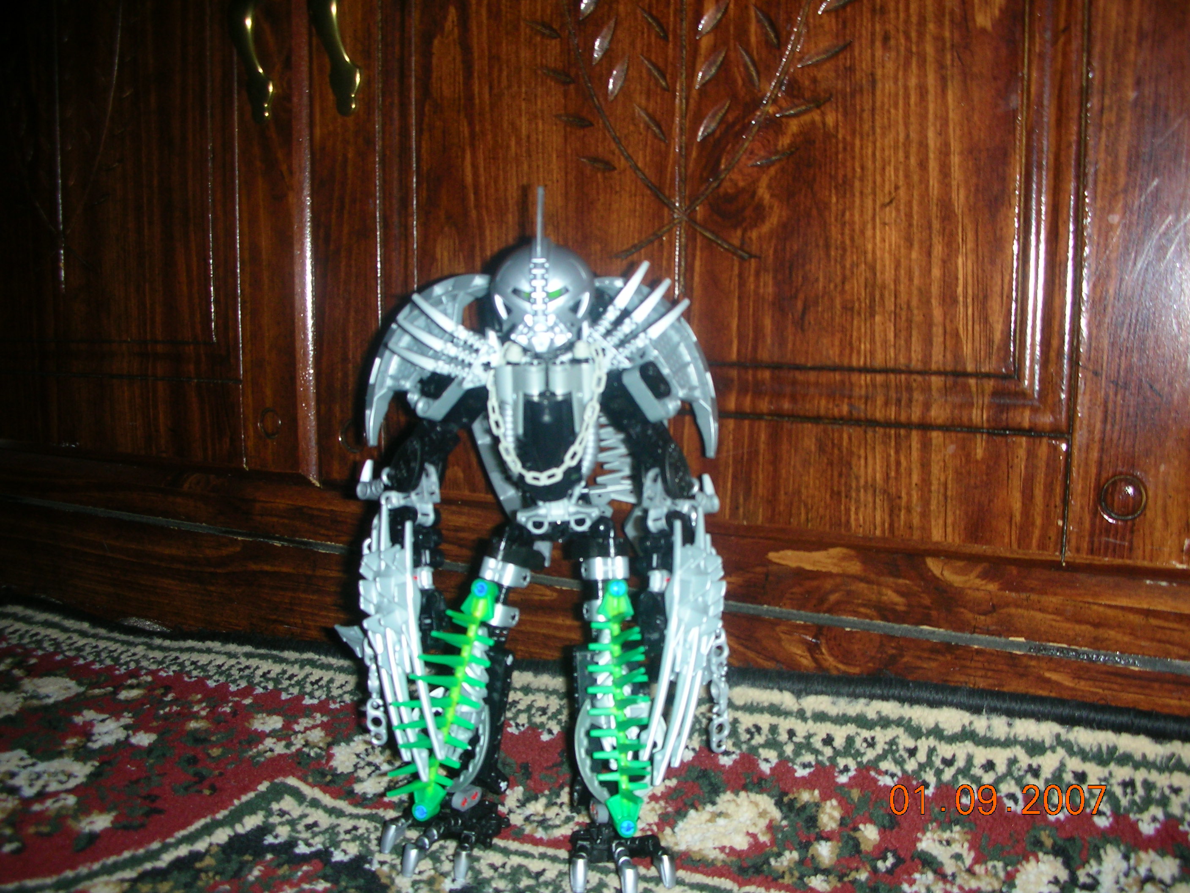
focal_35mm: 35
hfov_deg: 52.6
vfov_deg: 40.7
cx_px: 595
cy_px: 446
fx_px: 1203
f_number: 3
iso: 50
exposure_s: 1/60.1
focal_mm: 5.8
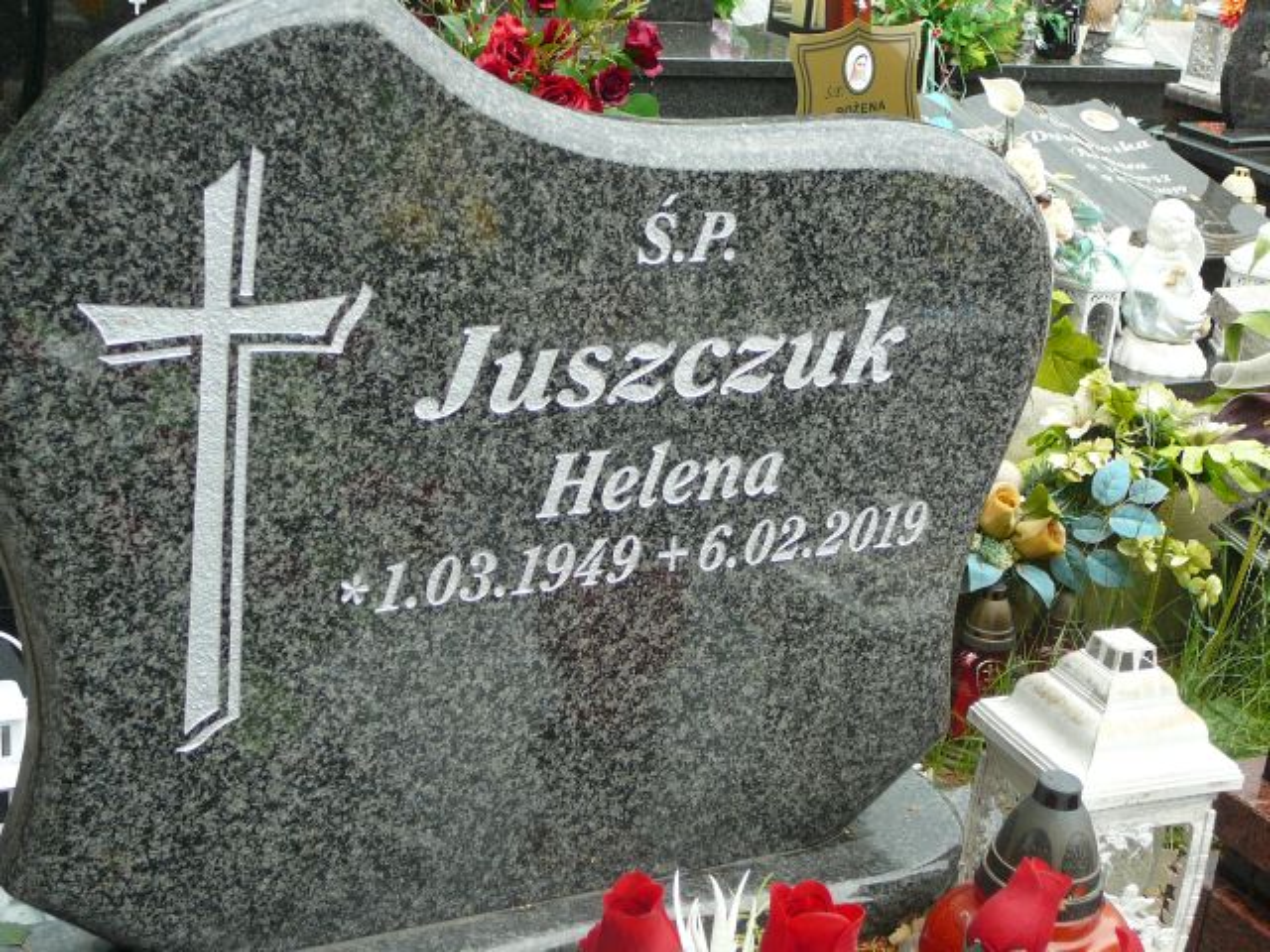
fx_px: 2018
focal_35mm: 55
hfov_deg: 34.9
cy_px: 476
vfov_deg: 26.6
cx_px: 635
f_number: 3.5
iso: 80
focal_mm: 8.2
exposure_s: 1/100
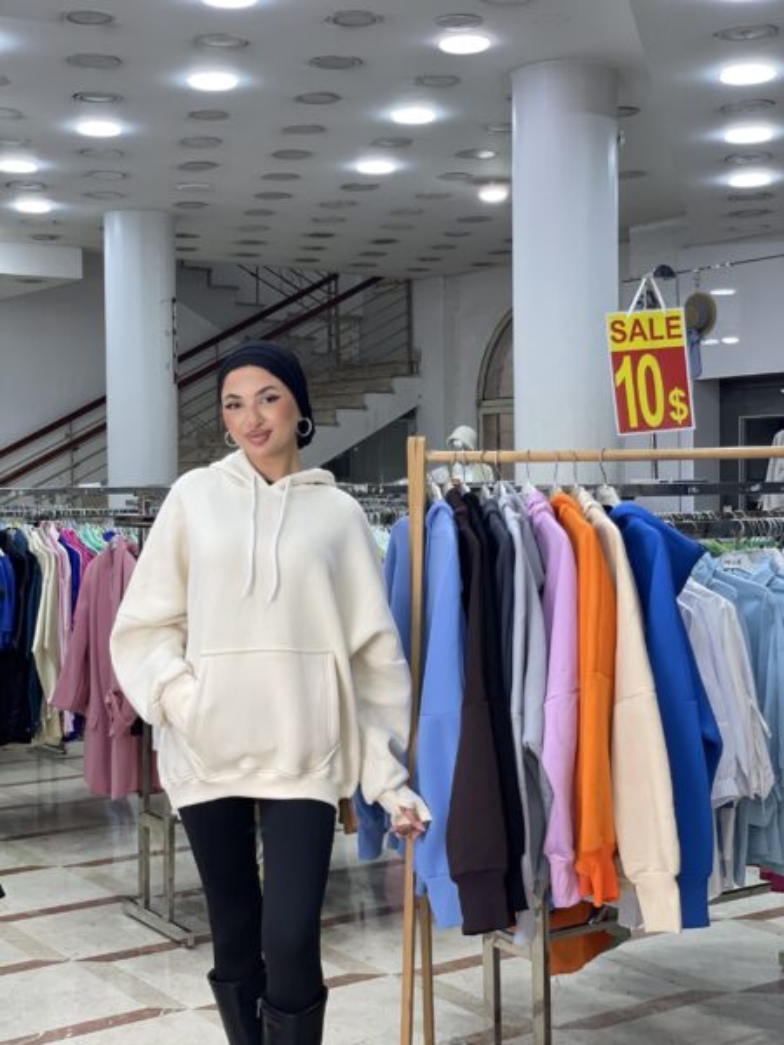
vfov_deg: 36.8
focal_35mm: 52
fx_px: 1570
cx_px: 392
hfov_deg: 28.0
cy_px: 522
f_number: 2
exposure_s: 1/100
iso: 50
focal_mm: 6
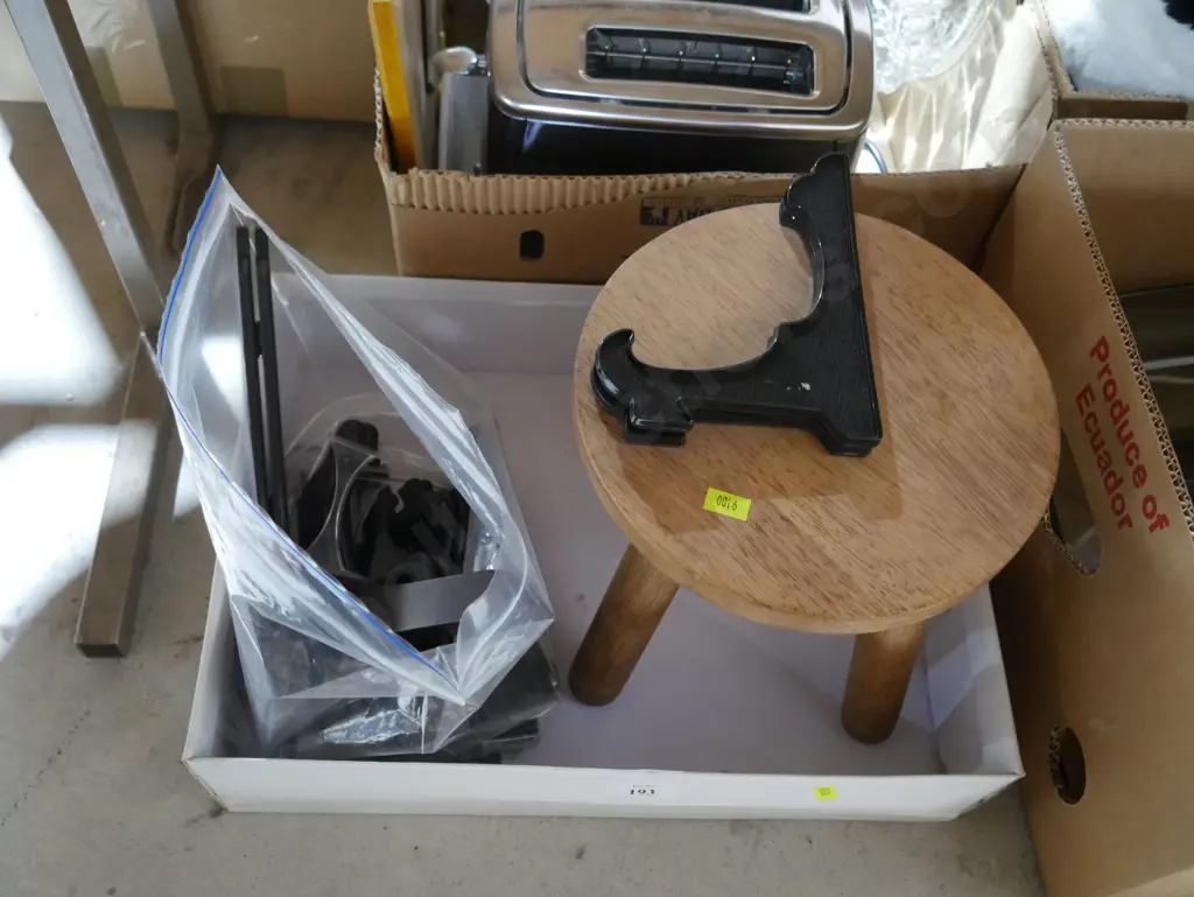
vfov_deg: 44.2
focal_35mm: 32
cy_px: 448
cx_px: 597
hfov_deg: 56.8
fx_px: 1104
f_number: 3.6
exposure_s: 1/40
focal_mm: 16
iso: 3200
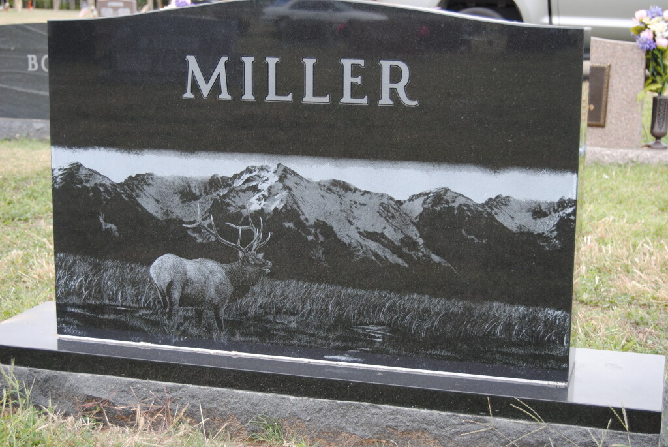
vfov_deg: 21.6
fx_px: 1170
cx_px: 334
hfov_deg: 31.9
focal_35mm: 63
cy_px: 224
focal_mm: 42
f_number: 5.6
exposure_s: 1/125
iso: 125
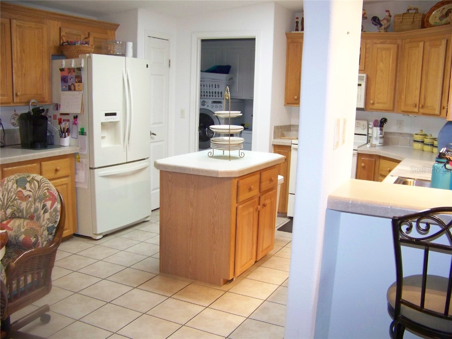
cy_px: 170
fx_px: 470
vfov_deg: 39.7
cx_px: 226
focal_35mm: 36
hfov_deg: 51.4
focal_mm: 5.85
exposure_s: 1/30
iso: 250
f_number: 2.8
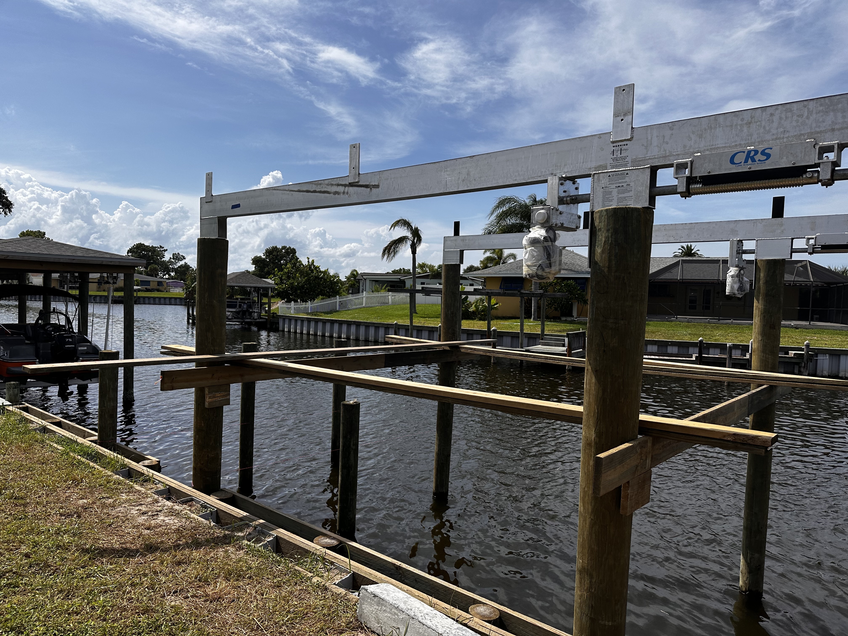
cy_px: 318
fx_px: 588
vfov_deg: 56.8
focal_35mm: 24
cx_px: 424
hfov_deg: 71.6
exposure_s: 1/6623
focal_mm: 6.86
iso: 80
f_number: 1.78
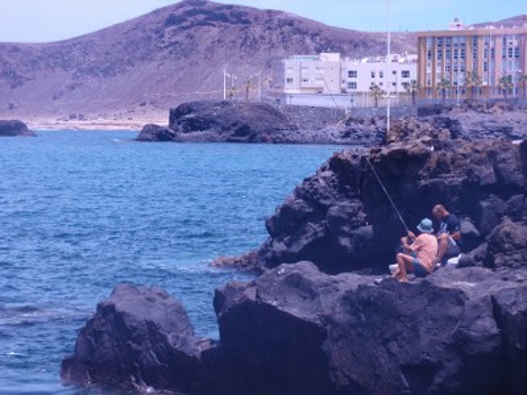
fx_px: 1522
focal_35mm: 100
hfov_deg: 19.6
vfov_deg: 14.8
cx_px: 264
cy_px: 198
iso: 64
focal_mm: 17.88
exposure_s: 1/250
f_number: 5.3
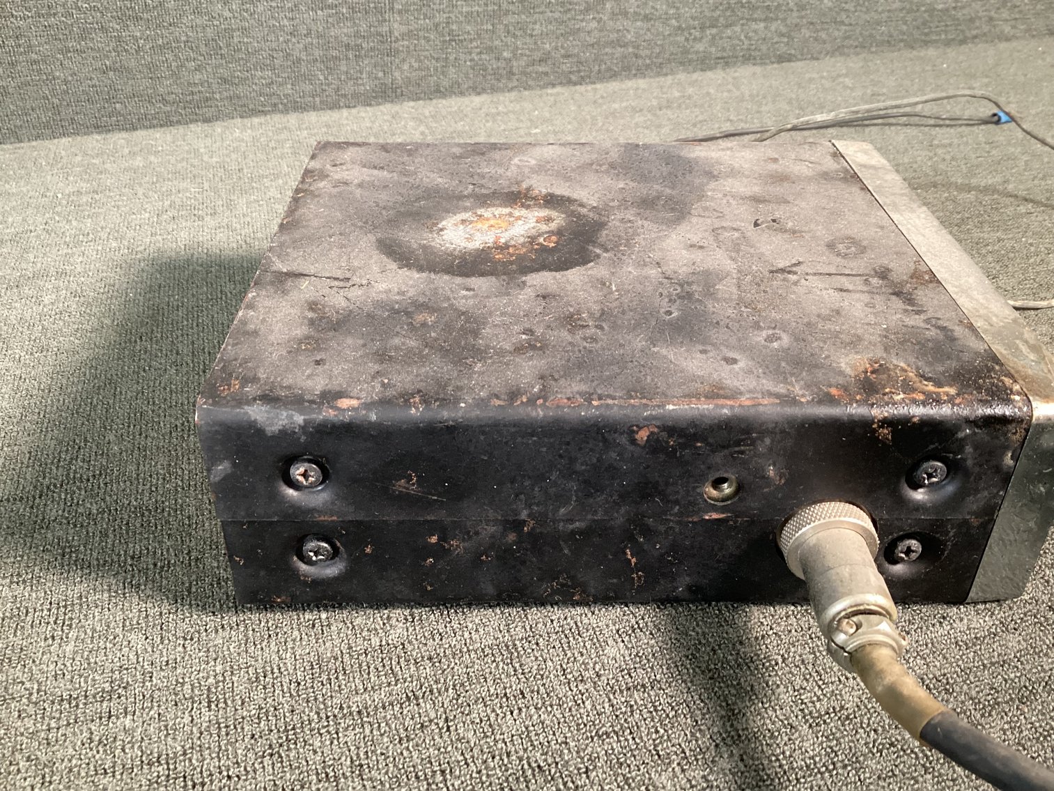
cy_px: 396
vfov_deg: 45.4
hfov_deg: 58.3
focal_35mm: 31
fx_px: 944
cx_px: 527
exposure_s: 1/50
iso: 320
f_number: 2.4
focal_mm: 3.3
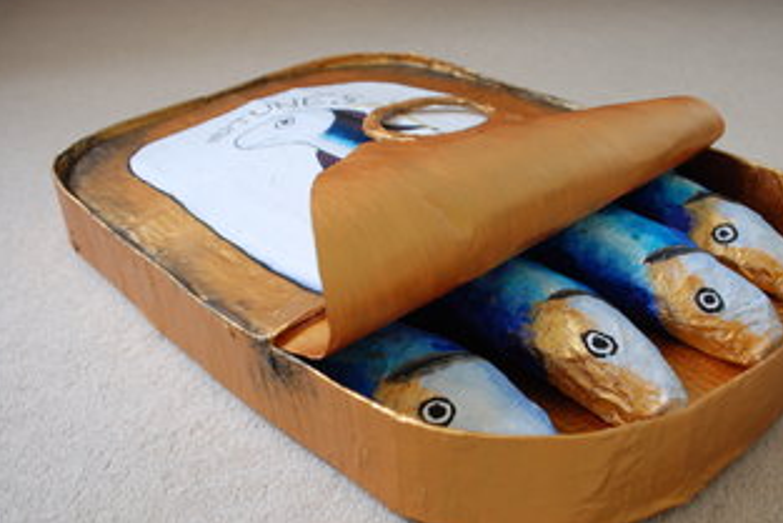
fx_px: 805
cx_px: 470
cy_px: 310
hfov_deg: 51.5
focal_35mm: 37
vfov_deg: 35.9
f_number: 3.8
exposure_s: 1/20
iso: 400
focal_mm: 20
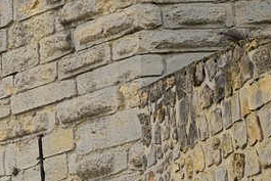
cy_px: -13
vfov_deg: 6.0
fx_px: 1725
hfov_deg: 8.0
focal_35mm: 229
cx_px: -486
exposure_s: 1/160
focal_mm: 38
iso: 200
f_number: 11
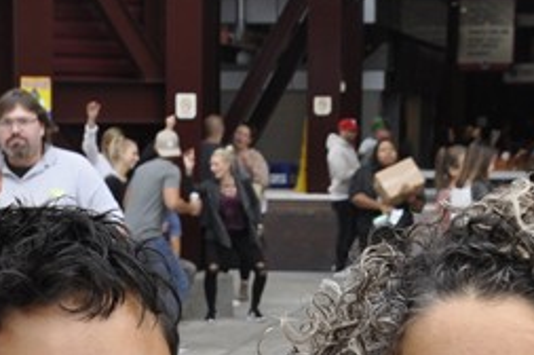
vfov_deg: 8.5
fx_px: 2281
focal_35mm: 154
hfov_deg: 13.3
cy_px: 687
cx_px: 222
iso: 400
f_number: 10
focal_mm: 26
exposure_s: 1/100
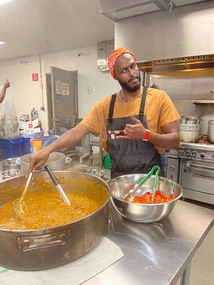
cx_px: 107
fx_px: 214
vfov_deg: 67.3
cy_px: 142
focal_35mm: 26
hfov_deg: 53.1
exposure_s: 1/44
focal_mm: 5.1
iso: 125
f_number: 1.6
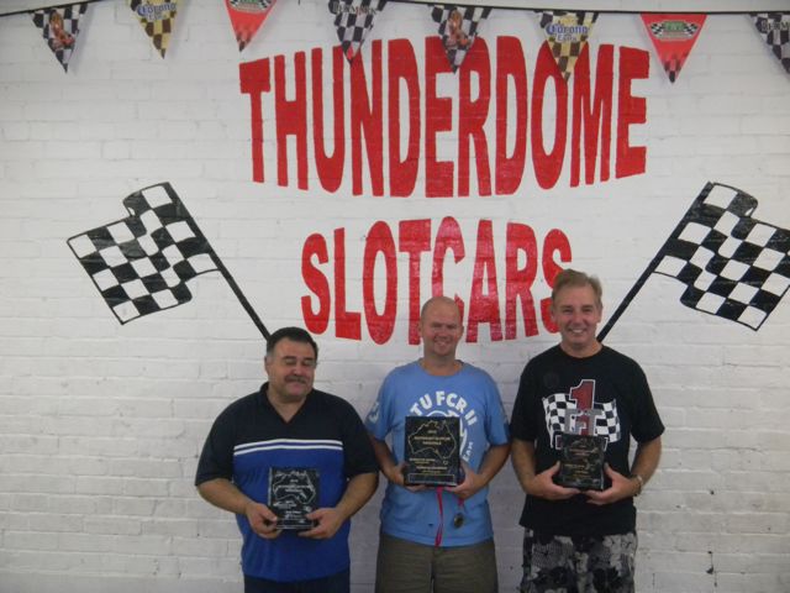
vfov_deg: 37.7
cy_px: 296
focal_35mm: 38
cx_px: 395
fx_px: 867
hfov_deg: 49.0
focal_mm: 6.9
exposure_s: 1/38
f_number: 4
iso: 400
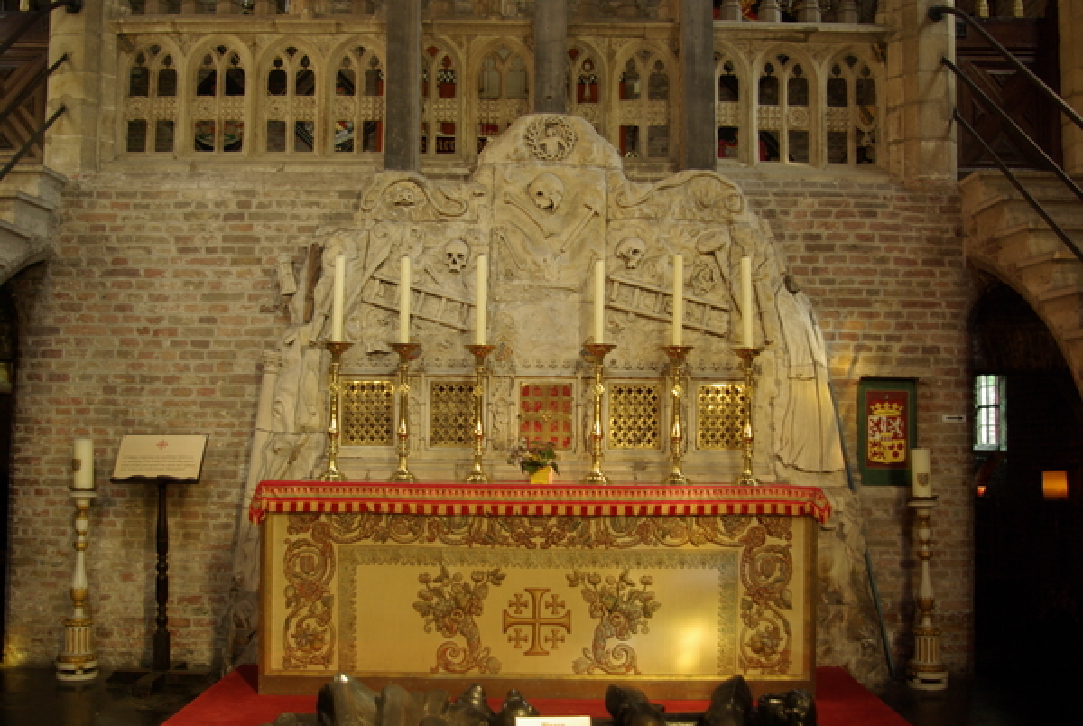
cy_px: 363
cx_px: 542
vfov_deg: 37.0
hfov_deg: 53.1
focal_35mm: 36
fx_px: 1085
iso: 400
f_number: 4
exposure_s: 1/15
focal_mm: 24
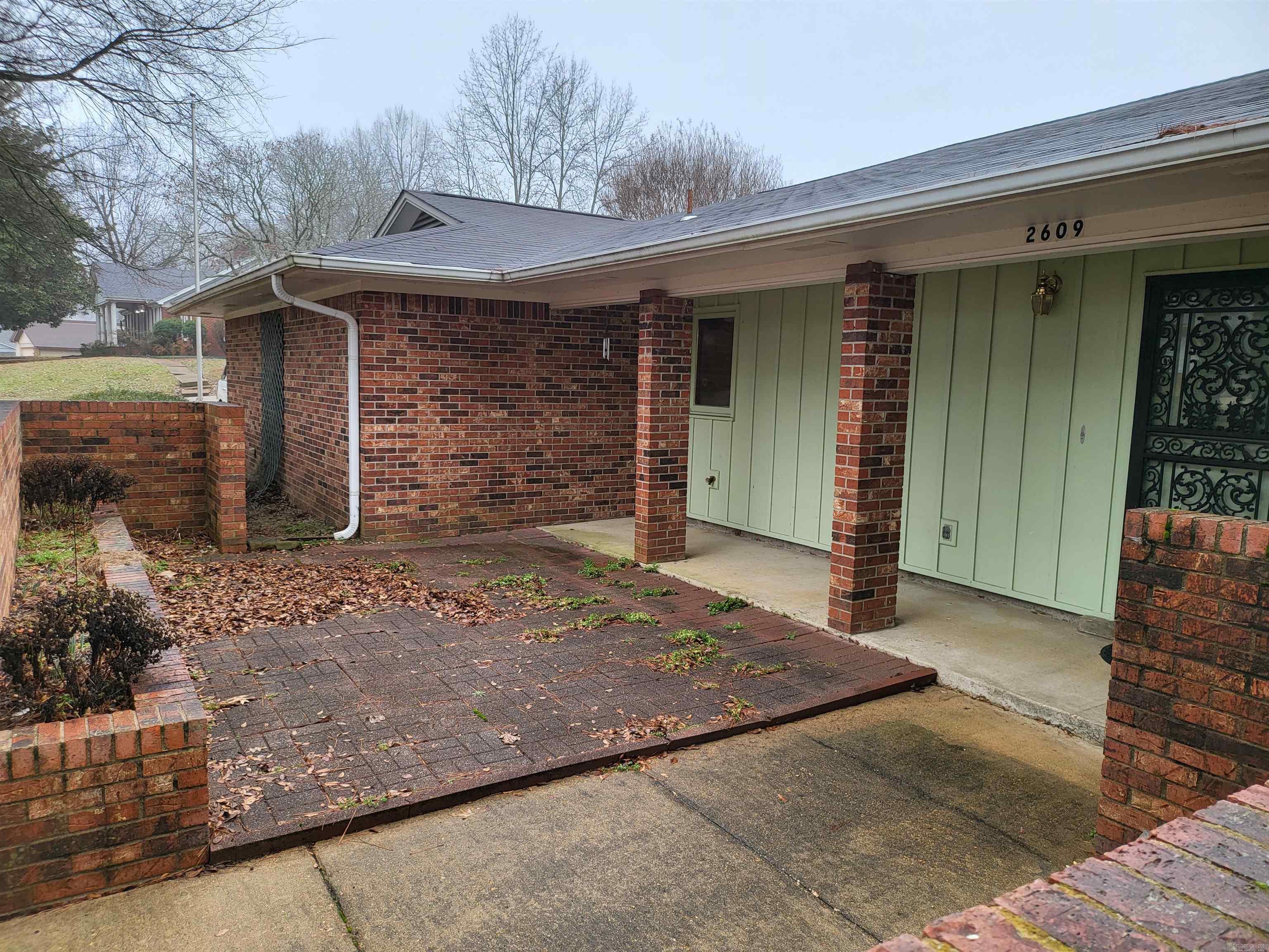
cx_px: 634
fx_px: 880
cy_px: 476
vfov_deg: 56.8
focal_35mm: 24
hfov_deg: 71.6
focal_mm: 5
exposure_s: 1/352
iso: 40
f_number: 1.8
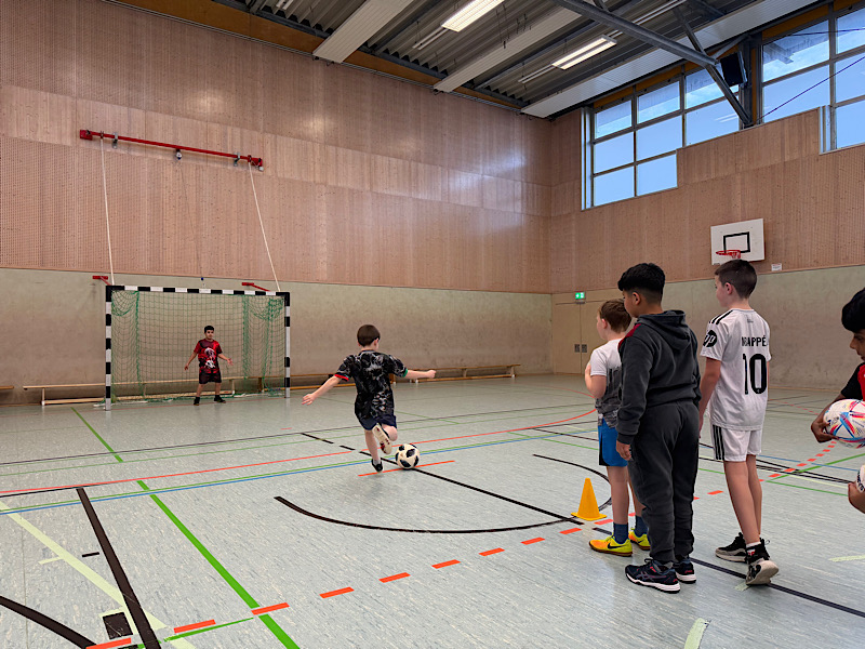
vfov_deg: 56.8
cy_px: 324
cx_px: 432
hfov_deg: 71.6
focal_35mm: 24
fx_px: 600
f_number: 1.78
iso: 125
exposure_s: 1/100
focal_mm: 6.76
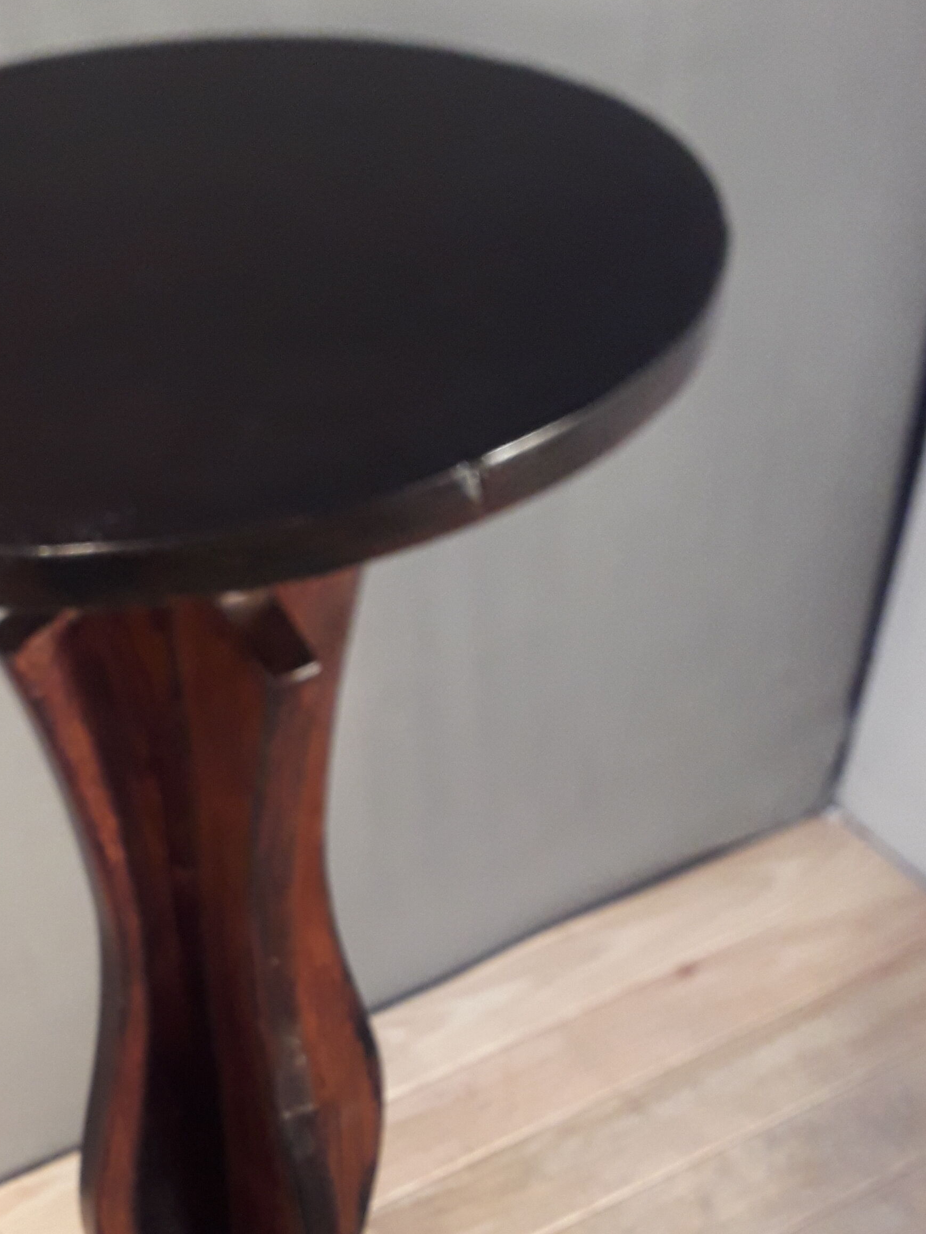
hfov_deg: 29.8
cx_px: 237
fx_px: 1712
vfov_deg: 38.4
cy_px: 962
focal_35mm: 48
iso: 160
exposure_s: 1/25
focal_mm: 3.6
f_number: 1.9
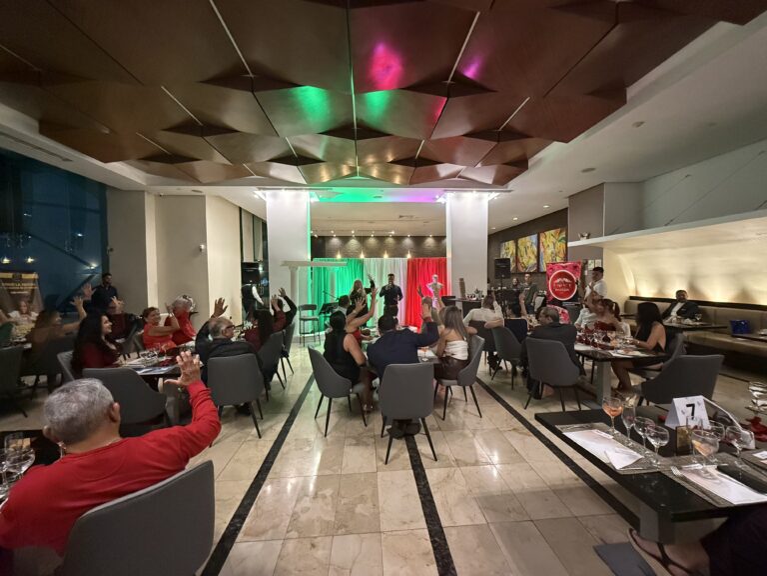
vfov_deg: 85.7
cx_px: 384
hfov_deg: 102.1
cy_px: 288
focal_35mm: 14
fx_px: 310
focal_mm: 2.22
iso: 800
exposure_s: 1/60
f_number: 2.2
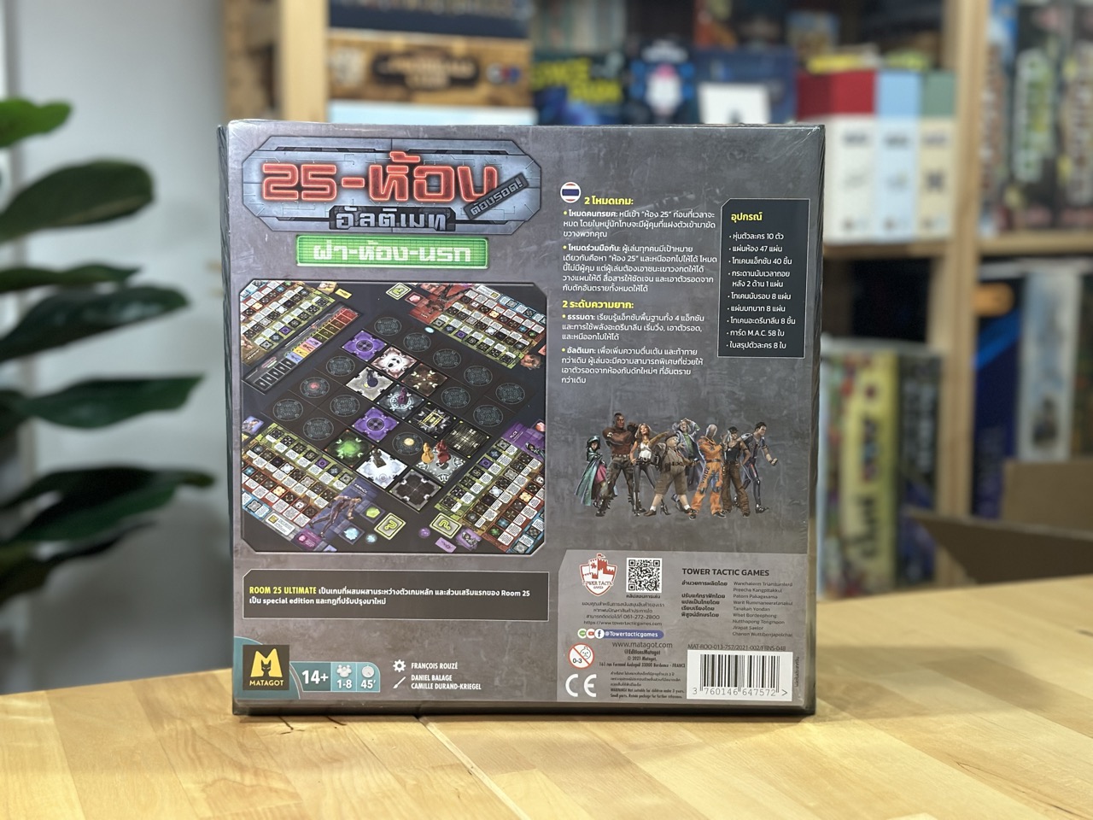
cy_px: 410
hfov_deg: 39.7
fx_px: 1516
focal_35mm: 48
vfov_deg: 30.3
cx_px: 546
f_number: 1.78
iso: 320
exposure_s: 1/50
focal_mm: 6.86
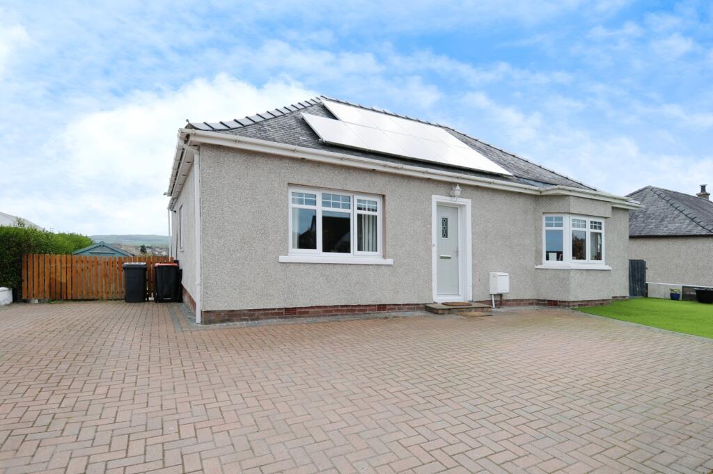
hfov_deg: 90.0
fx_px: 356
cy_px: 237
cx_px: 356
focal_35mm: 18
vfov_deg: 67.3
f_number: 7.1
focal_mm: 12
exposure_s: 1/200
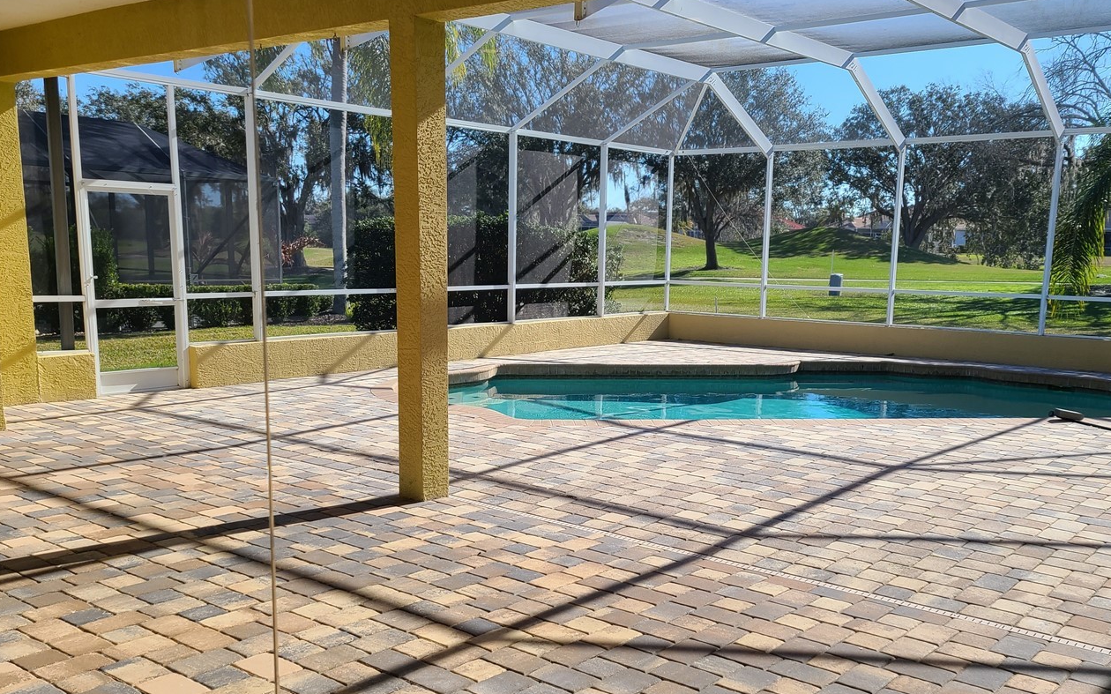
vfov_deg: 36.1
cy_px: 421
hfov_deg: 55.3
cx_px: 600
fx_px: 1060
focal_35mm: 35
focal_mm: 5.4
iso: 40
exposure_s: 1/1033
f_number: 1.8
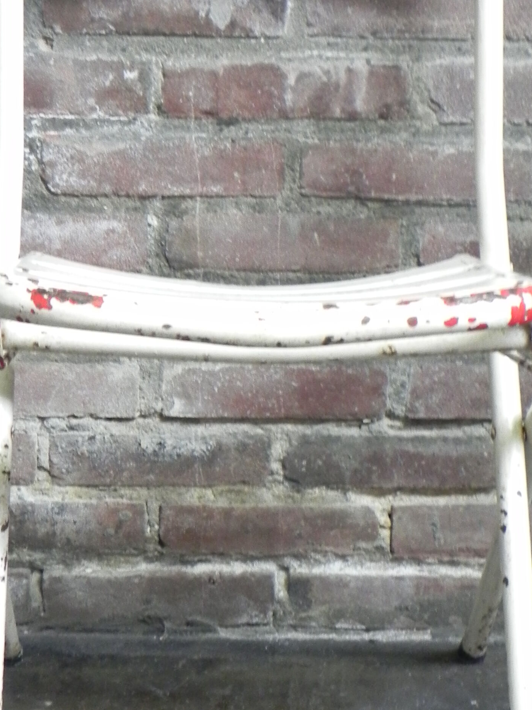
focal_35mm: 72
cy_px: 370
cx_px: 264
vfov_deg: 27.0
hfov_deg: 20.4
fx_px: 1476
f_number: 3.2
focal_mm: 6.6
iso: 400
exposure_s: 1/12
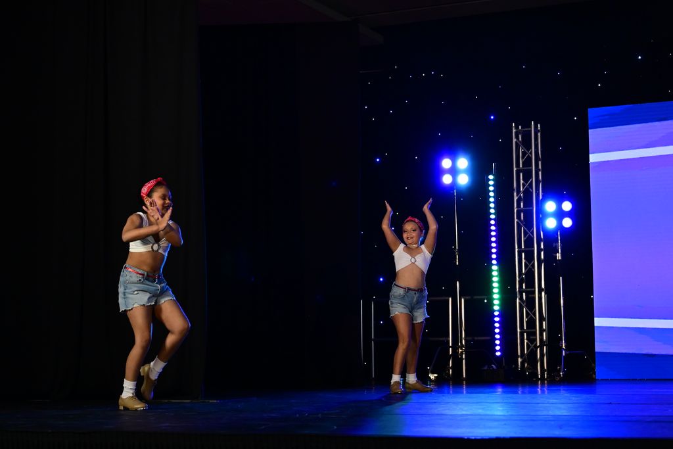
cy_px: 224
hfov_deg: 28.8
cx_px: 336
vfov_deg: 19.5
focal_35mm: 70
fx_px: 1309
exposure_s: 1/800
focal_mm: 47
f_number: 3.5
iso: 3200
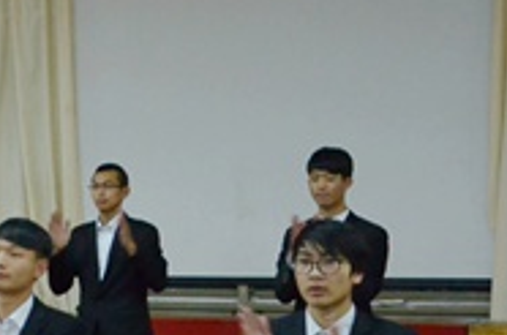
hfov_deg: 19.3
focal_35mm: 102
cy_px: 173
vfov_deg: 13.4
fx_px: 1427
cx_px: -46
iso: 2500
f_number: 3.8
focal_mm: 21
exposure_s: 1/60
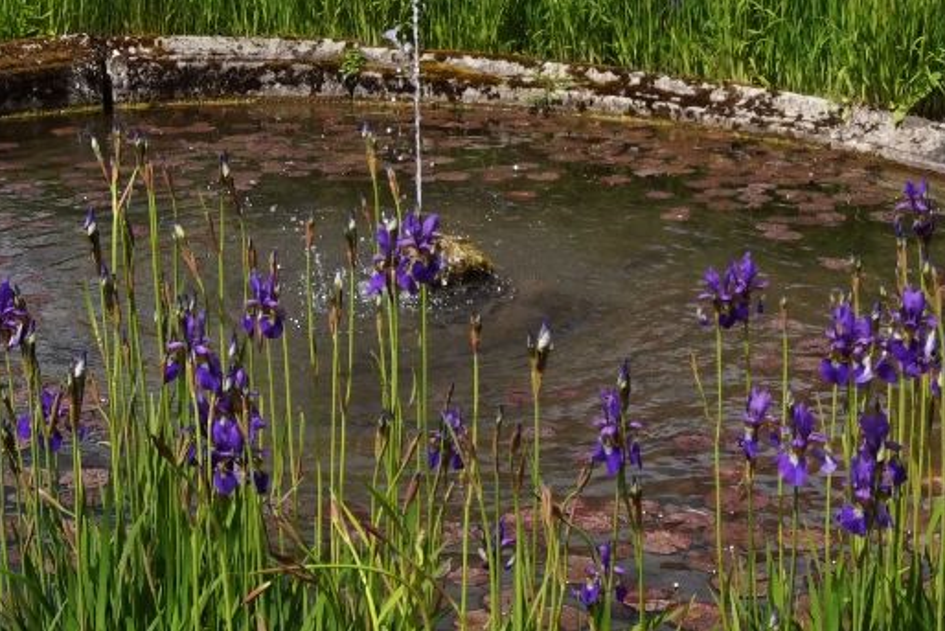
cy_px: 74
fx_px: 1838
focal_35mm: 70
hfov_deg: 28.6
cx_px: 631
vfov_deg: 19.2
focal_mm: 10
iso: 400
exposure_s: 1/640
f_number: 10
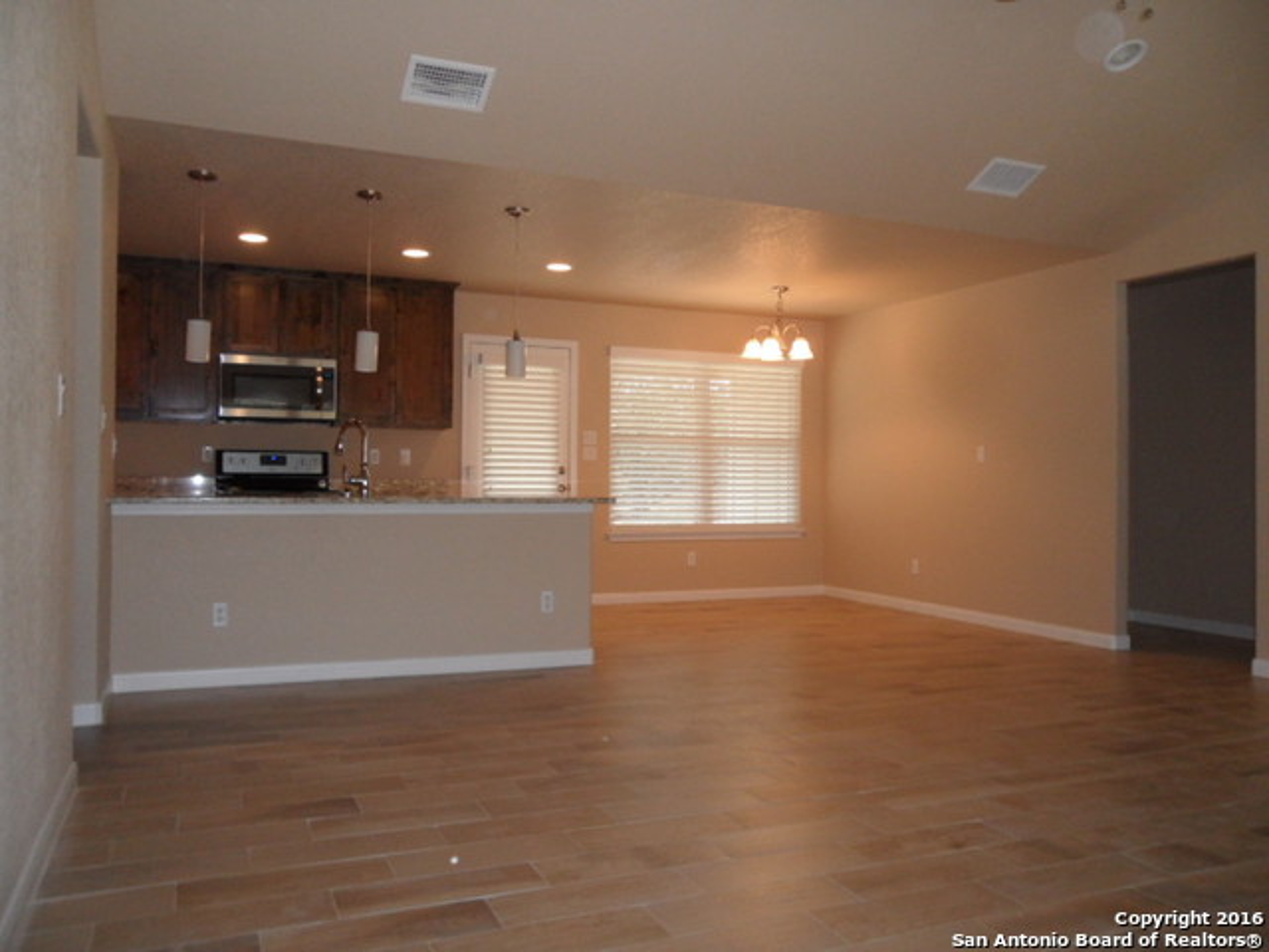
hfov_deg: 65.3
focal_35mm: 27
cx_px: 634
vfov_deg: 51.4
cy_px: 476
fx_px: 990
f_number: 3.5
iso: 240
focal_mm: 4.9
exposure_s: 1/45
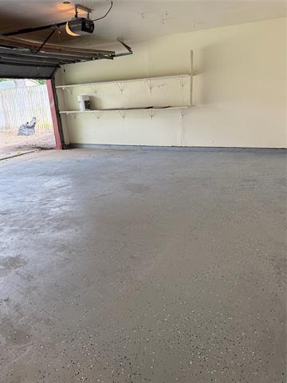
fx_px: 265
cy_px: 192
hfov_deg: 56.8
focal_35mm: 24
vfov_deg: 71.6
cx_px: 144
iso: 250
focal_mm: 6.76
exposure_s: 1/120
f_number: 1.78
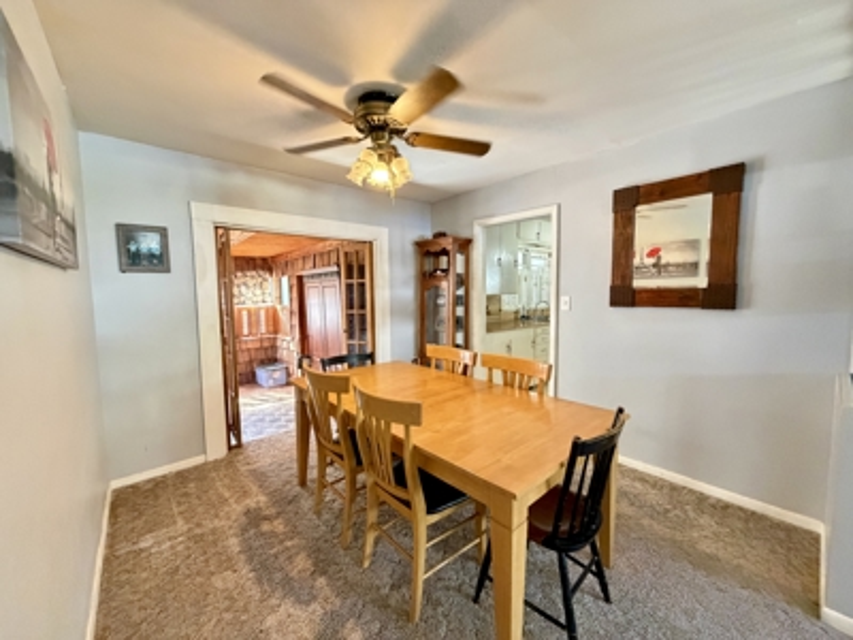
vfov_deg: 85.7
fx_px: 345
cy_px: 320
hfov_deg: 102.1
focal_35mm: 14
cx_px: 426
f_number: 2.2
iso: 1000
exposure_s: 1/60
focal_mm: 2.22
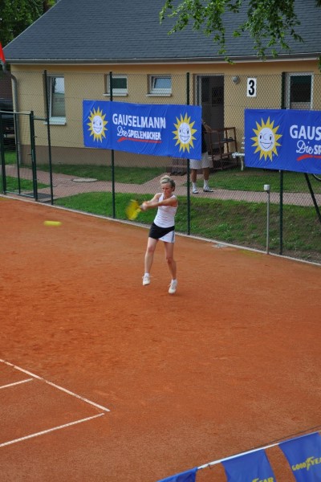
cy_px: 241
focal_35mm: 72
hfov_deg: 18.9
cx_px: 160
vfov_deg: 28.1
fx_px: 963
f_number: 5.6
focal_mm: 48
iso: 200
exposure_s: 1/125
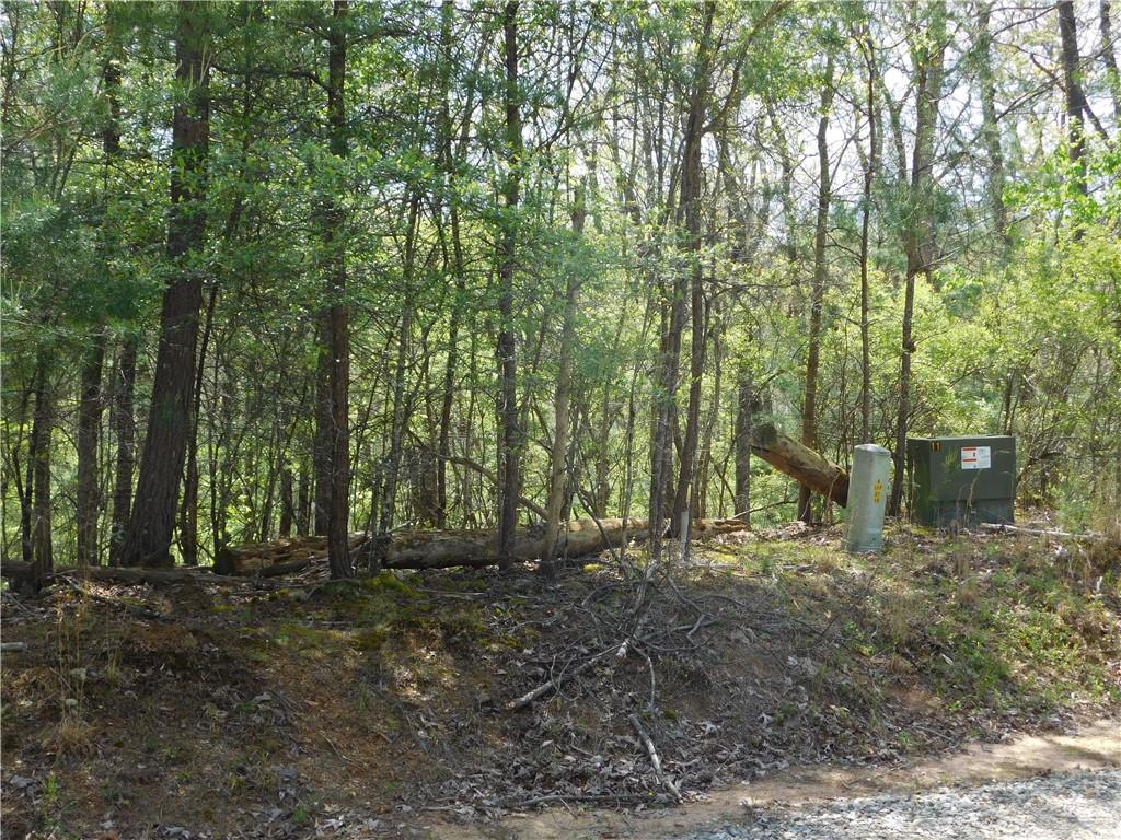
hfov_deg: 42.1
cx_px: 560
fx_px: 1457
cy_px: 420
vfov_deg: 32.2
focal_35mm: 45
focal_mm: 8
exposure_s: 1/250
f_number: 3.7
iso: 125
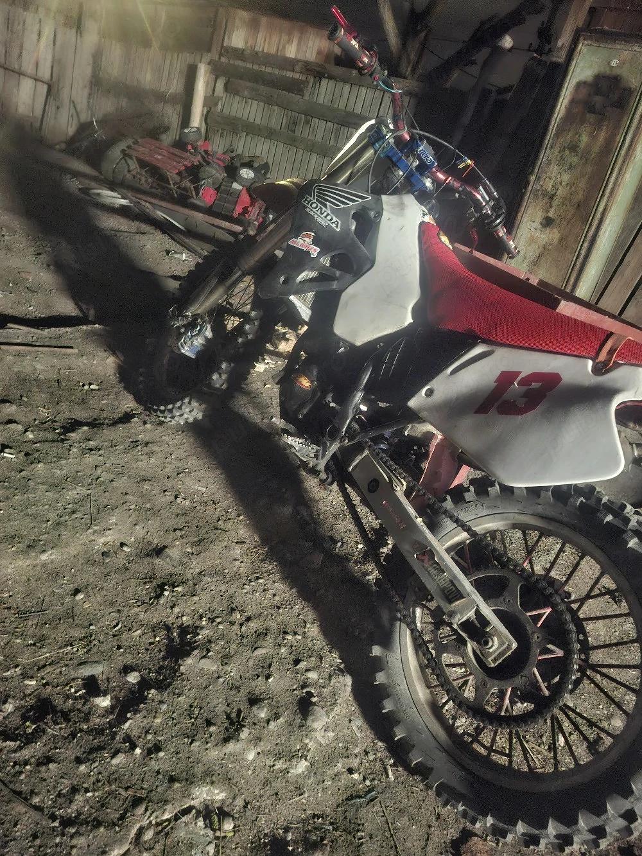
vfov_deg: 73.9
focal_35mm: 23
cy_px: 428
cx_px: 321
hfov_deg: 58.9
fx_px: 569
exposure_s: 1/6
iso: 2000
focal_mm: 5.54
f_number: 1.8
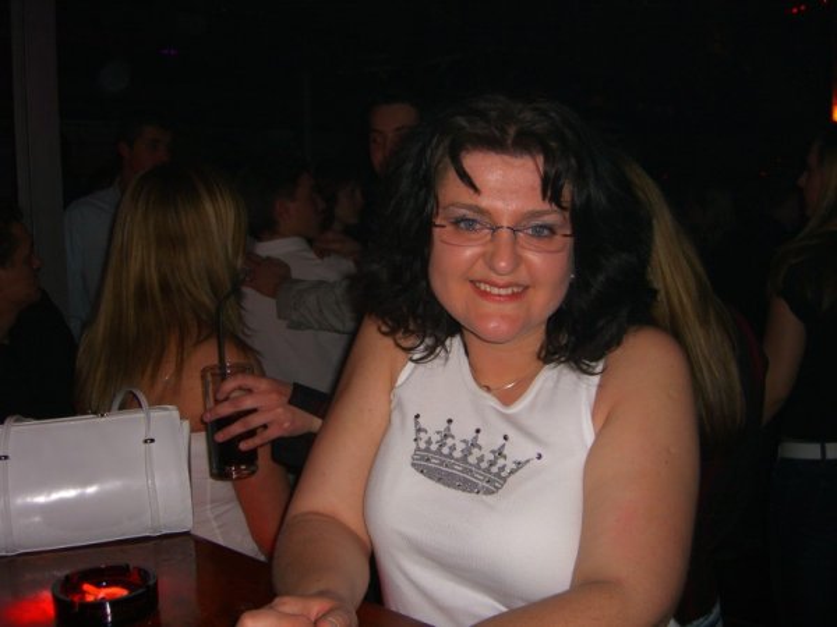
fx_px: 919
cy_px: 314
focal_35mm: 38
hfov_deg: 49.0
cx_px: 418
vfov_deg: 37.7
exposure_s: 1/60
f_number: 2.8
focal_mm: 7.9
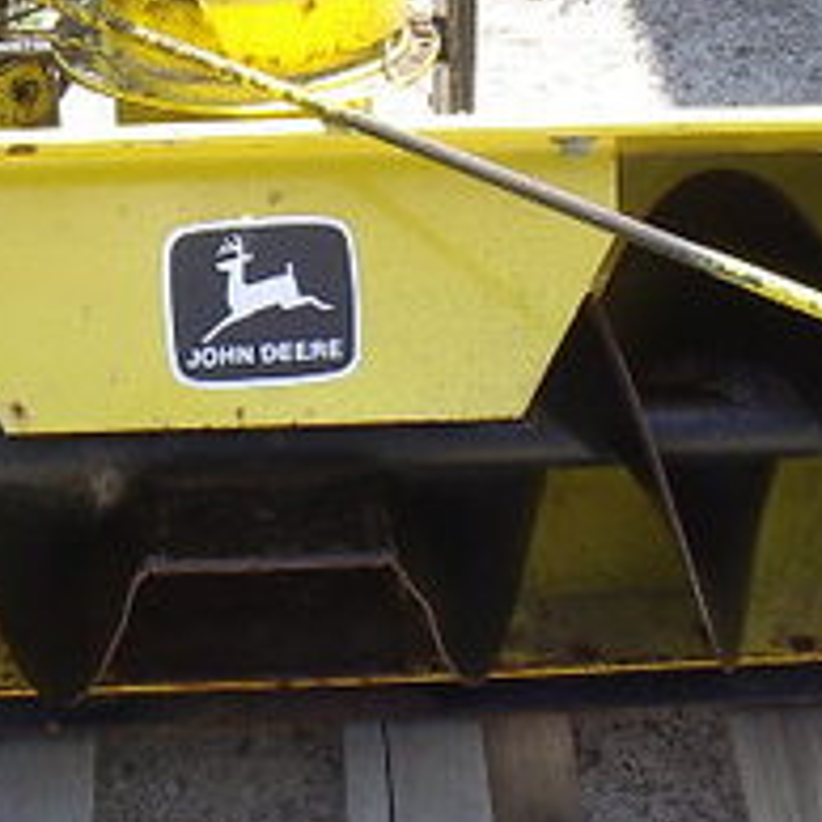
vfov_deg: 18.4
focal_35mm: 94
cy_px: 288
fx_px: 2525
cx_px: 174
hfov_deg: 18.3
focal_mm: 5.8
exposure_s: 1/125
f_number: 4.8
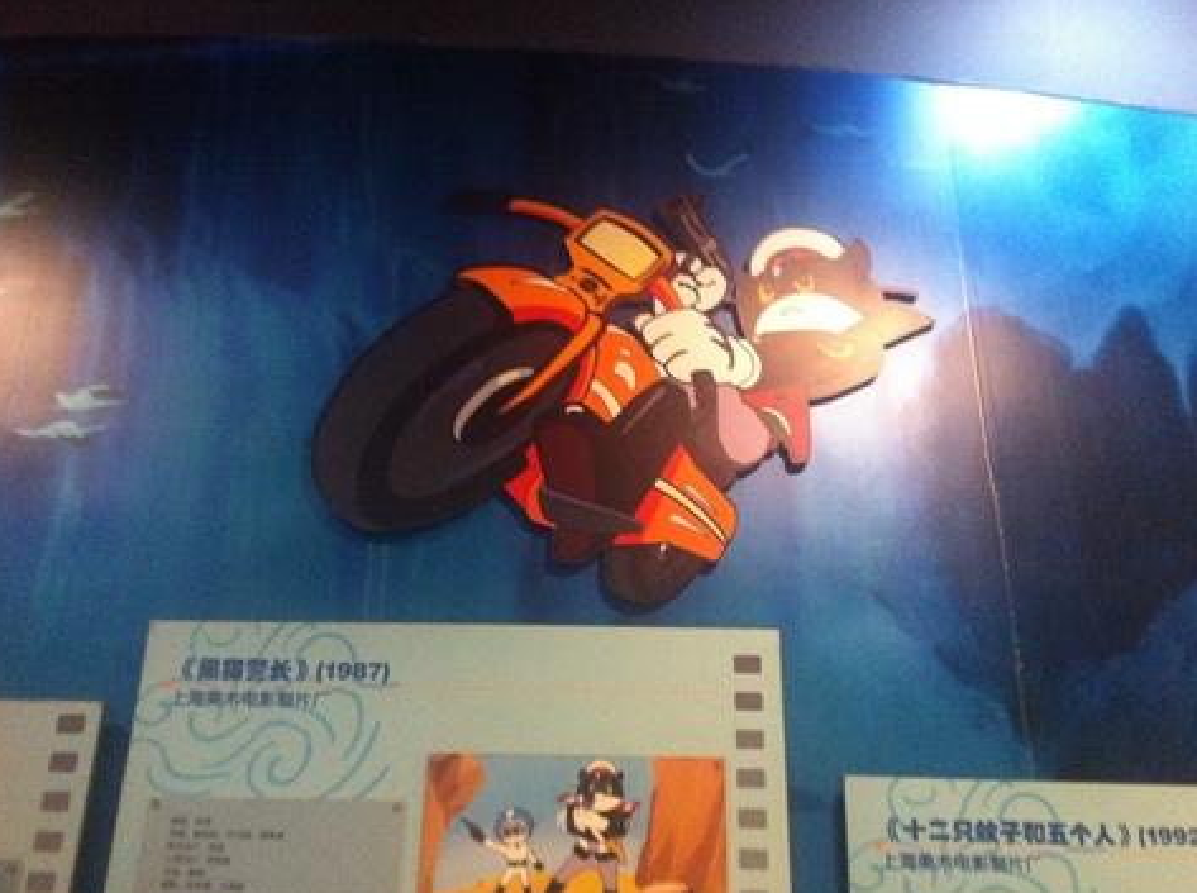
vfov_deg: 38.5
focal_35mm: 37
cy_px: 464
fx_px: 1277
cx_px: 620
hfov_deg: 50.2
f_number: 2.8
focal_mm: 3.85
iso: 640
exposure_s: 1/15
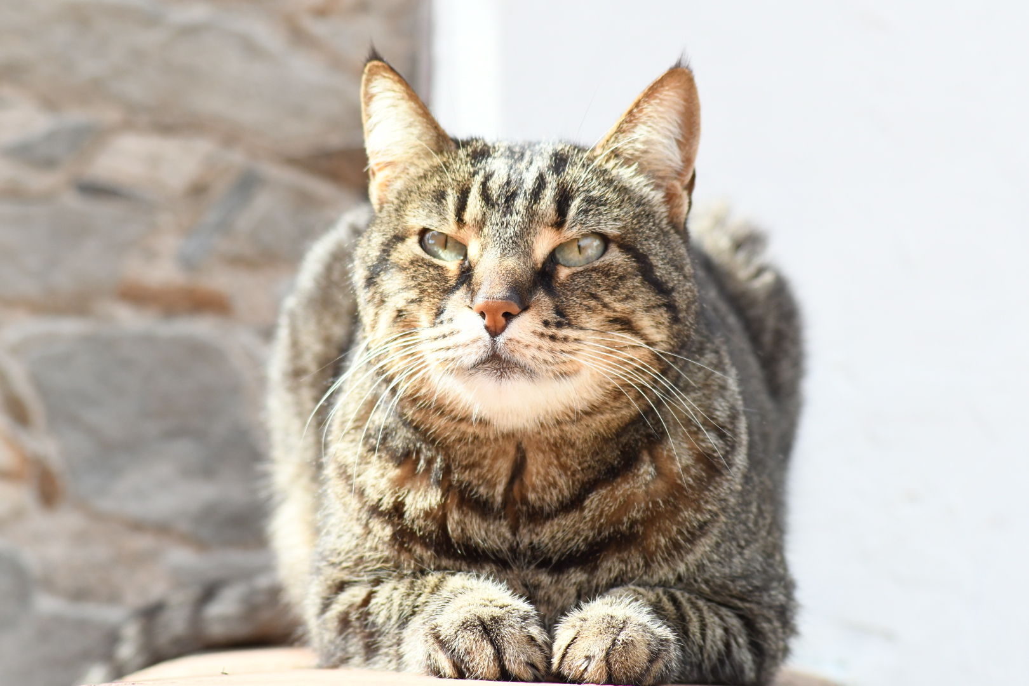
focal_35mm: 142
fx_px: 4059
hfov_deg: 14.4
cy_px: 343
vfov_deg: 9.7
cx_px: 514
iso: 1000
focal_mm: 95
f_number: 5.6
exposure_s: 1/800
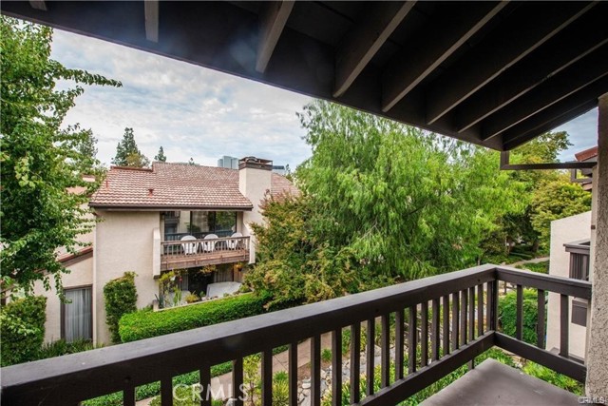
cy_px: 203
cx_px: 304
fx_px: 236
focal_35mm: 14
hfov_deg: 104.2
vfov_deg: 81.2
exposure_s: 1/125
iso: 400
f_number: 6.3
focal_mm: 14
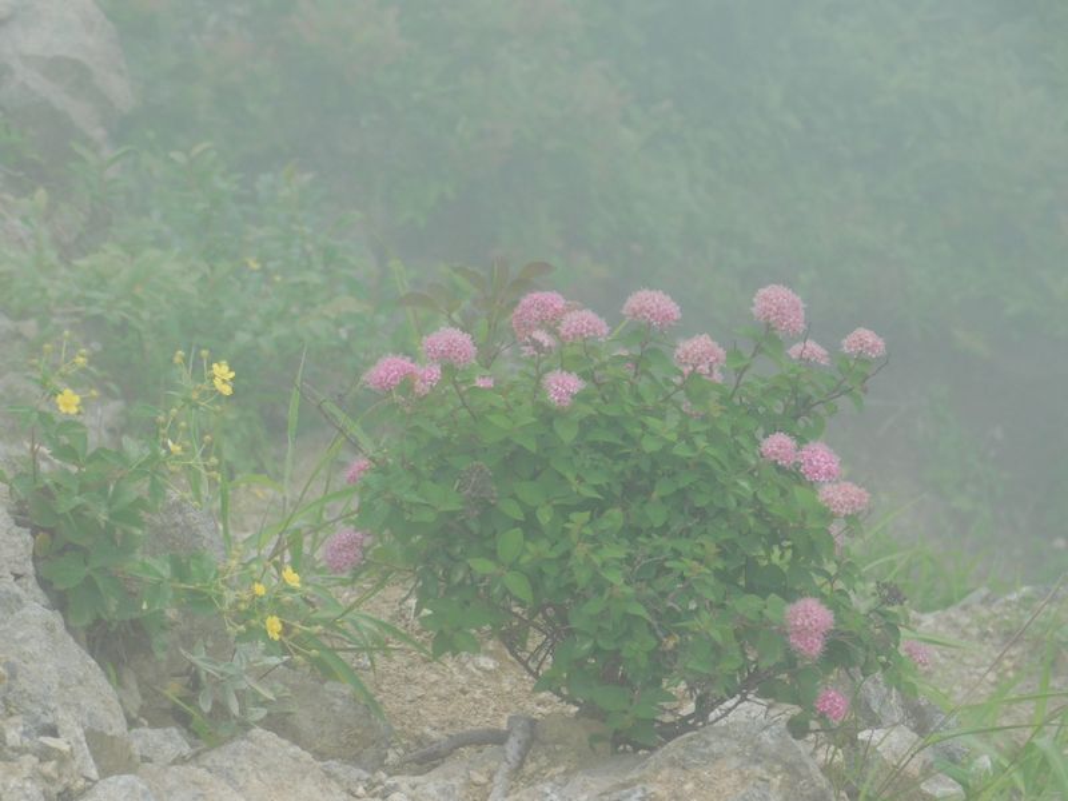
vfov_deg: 5.6
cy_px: 400
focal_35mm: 266
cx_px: 534
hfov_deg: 7.4
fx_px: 8207
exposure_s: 1/250
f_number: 5.7
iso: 125
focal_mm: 47.2
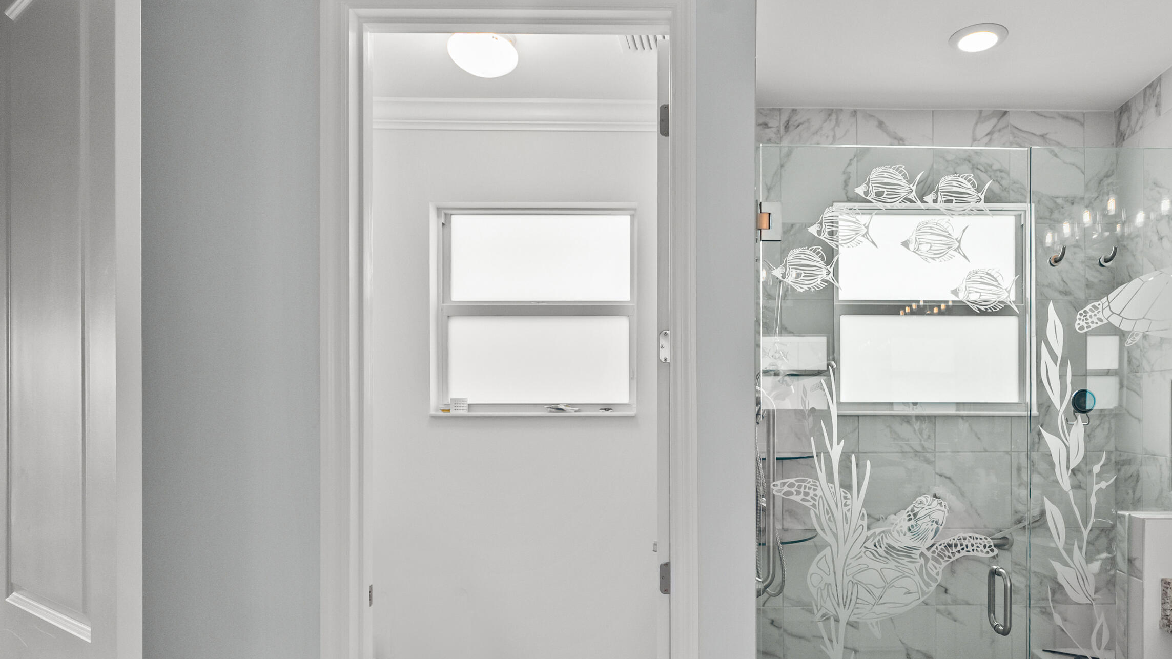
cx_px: 744
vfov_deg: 51.1
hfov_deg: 79.5
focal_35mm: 22
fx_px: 684
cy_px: 400
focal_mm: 16
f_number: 8
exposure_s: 1/13
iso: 2000
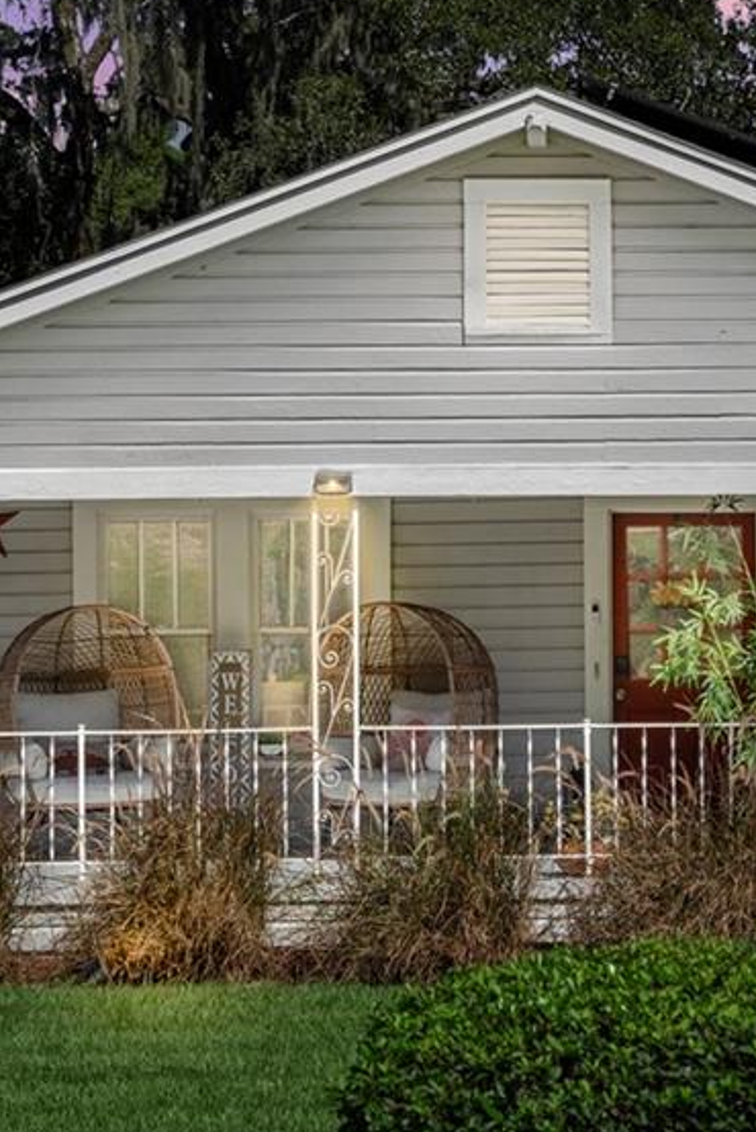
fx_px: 3177
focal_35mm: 101
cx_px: 552
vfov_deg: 20.2
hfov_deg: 13.5
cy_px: 535
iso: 400
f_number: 7.1
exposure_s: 1/1600
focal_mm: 35
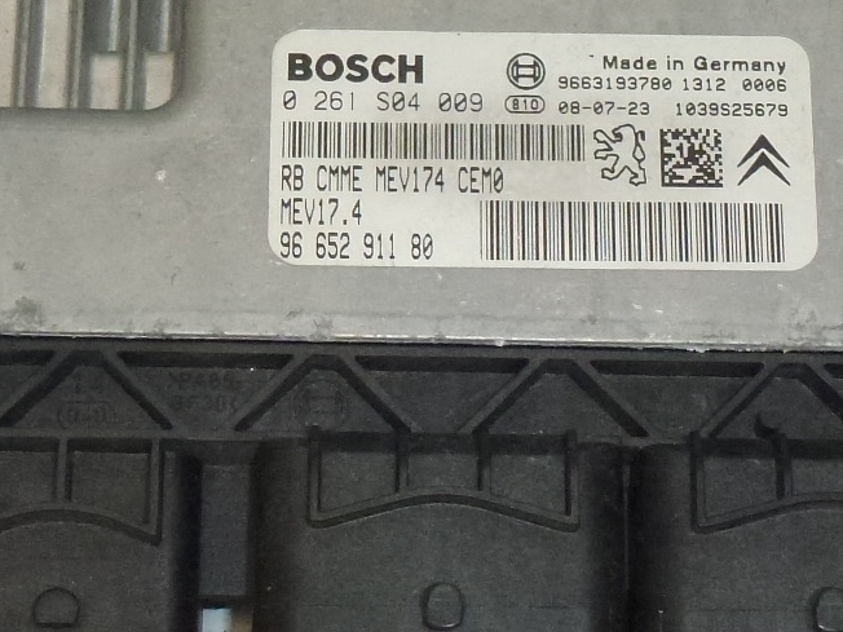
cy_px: 105
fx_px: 2752
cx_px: 456
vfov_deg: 13.0
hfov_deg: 17.4
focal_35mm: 113
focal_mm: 6.4
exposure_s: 1/320
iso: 400
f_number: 3.7
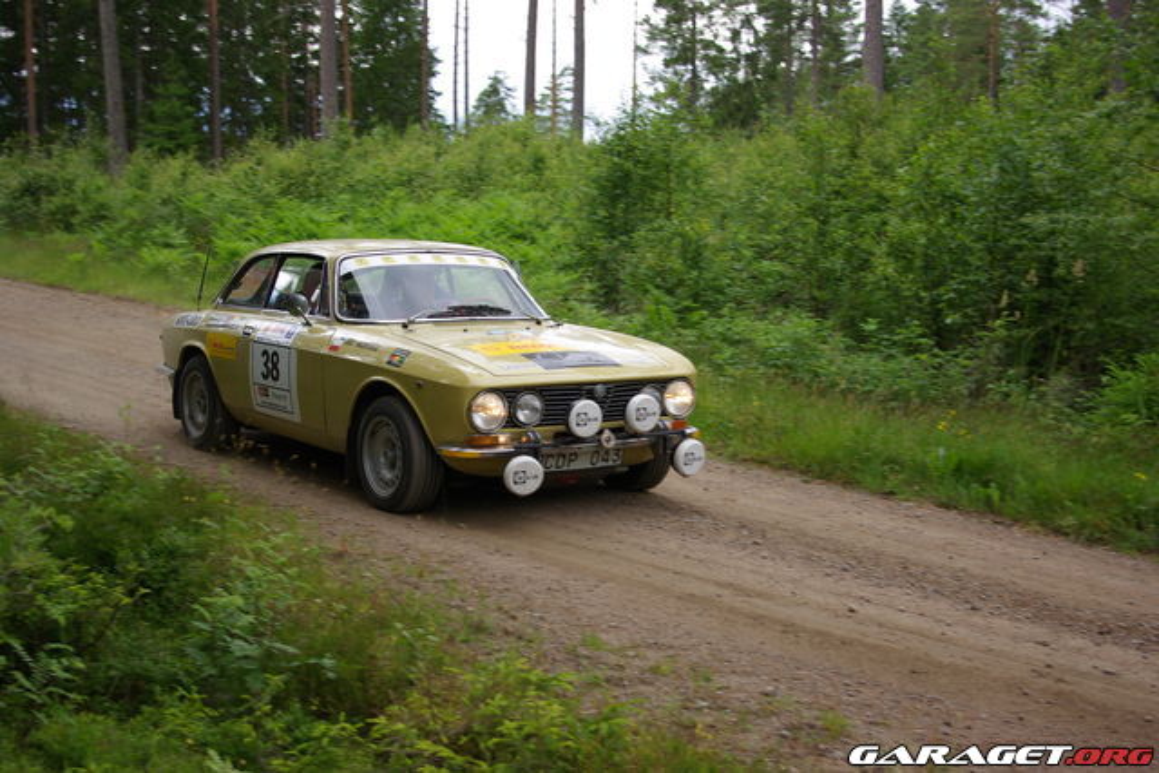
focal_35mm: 52
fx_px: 1690
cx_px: 580
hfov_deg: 37.8
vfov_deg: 25.8
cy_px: 386
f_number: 4.5
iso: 200
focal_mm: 35
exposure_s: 1/250
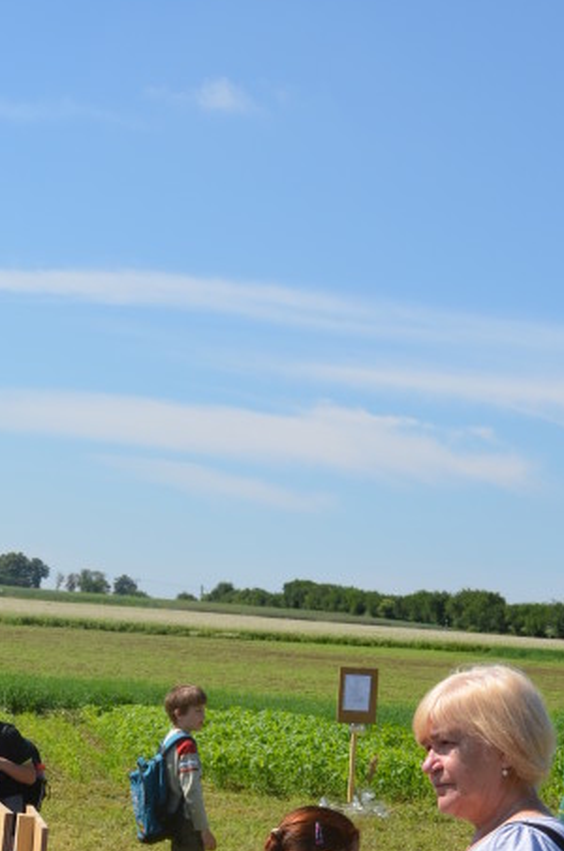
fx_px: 2243
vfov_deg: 20.5
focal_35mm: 95
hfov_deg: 14.2
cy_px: 934
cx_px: 51
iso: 100
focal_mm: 28
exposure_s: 1/250
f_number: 8
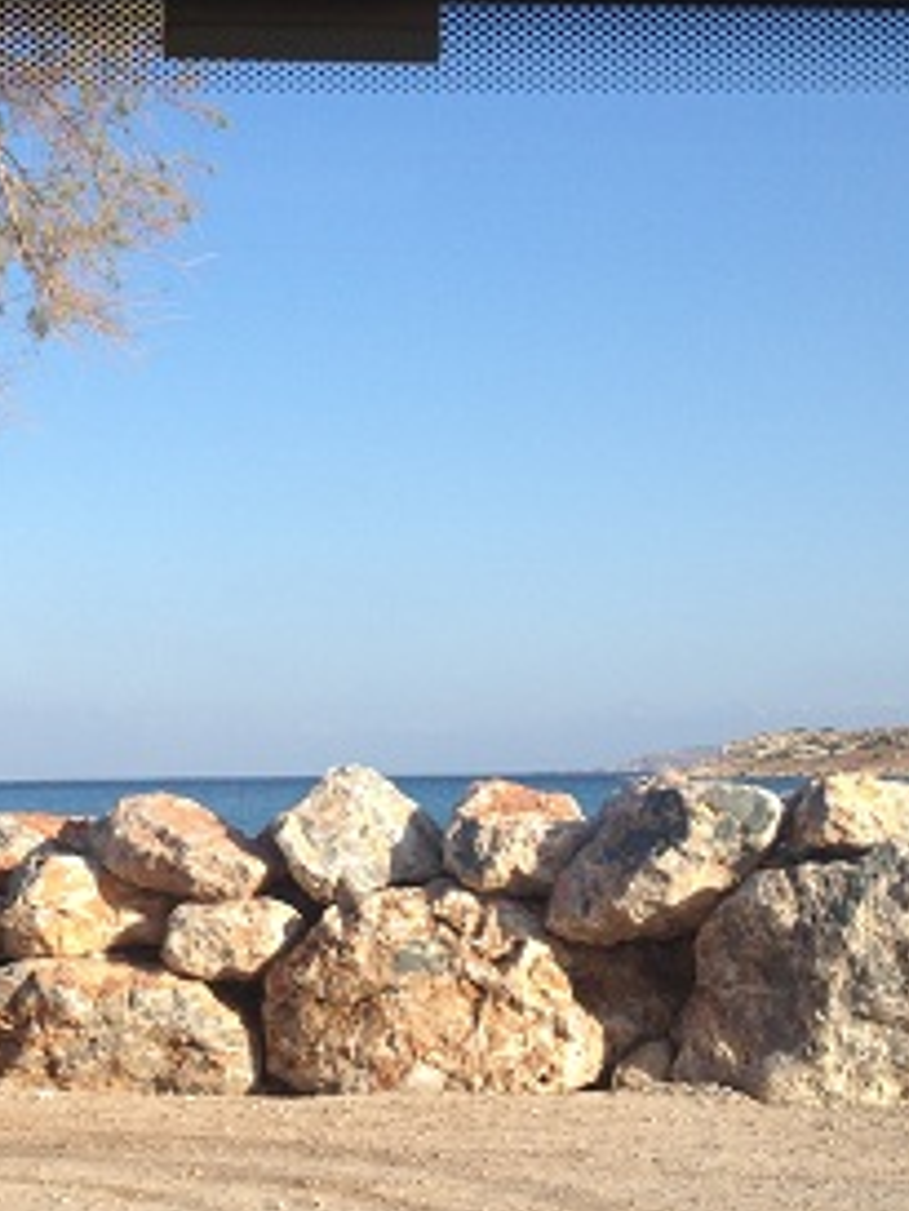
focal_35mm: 64
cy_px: 721
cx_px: 372
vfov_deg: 30.2
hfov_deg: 22.9
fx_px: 2239
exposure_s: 1/736
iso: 50
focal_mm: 4.28
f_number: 2.4
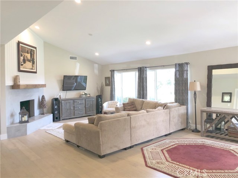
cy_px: 89
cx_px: 119
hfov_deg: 63.4
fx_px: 193
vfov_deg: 49.7
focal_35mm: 28
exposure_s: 1/24
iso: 40
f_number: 1.8
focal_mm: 3.99
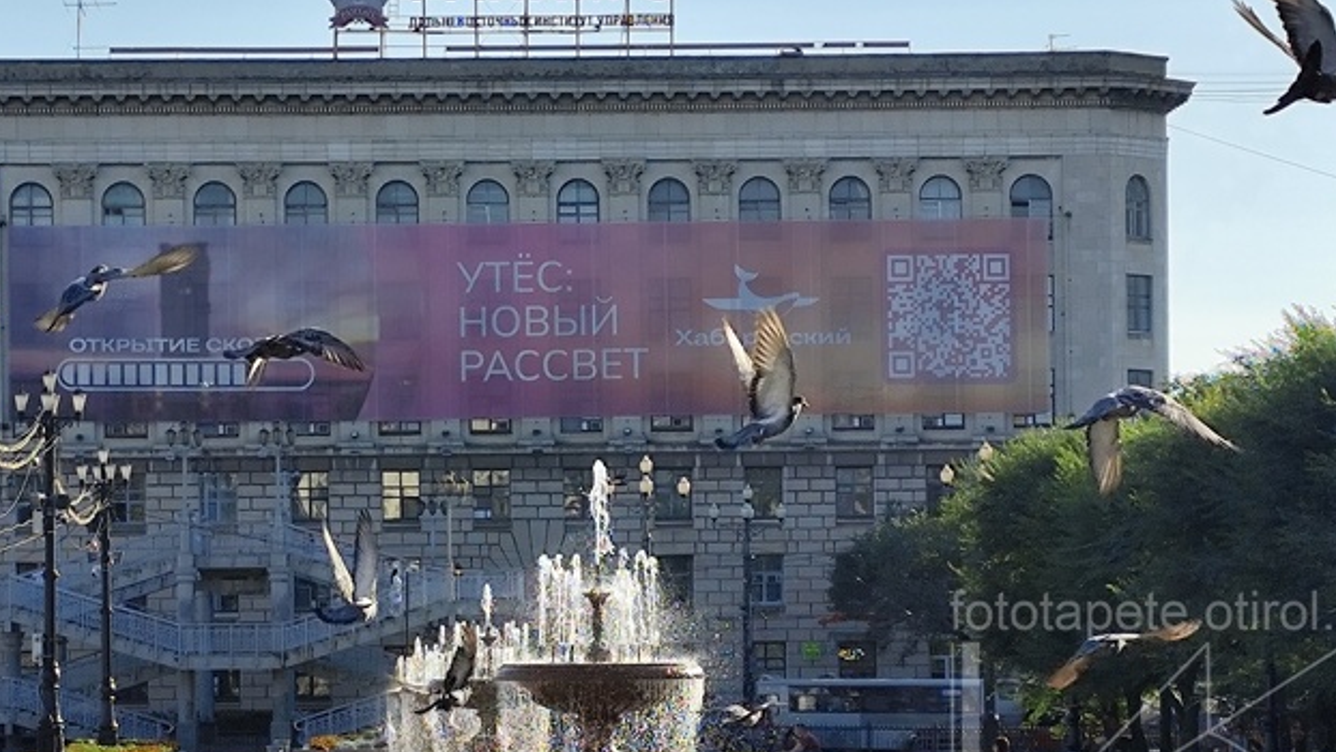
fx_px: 4570
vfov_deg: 9.4
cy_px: 488
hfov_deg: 16.6
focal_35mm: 129
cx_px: 550
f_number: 1.65
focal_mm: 6.19
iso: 50
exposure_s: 1/1400
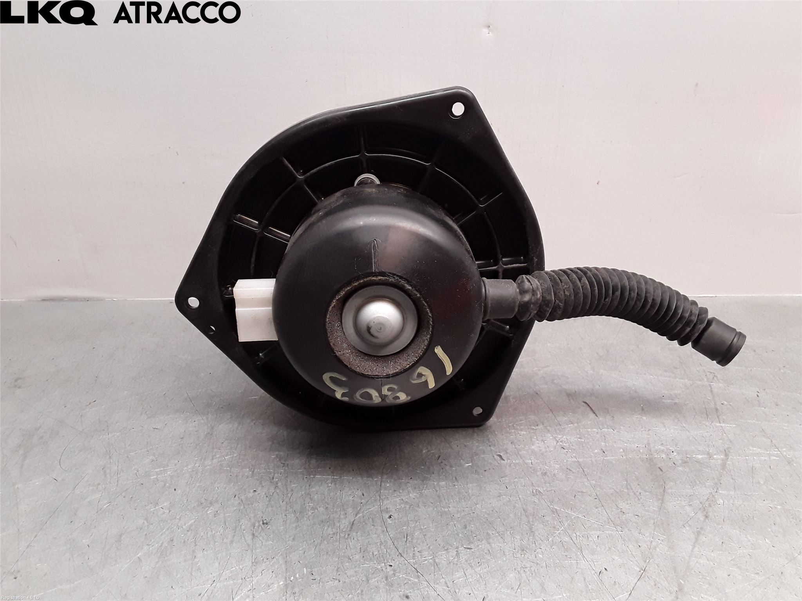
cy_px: 300
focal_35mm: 28
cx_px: 401
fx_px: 649
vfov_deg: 49.7
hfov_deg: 63.4
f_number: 1.9
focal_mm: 2.91
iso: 100
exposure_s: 1/100
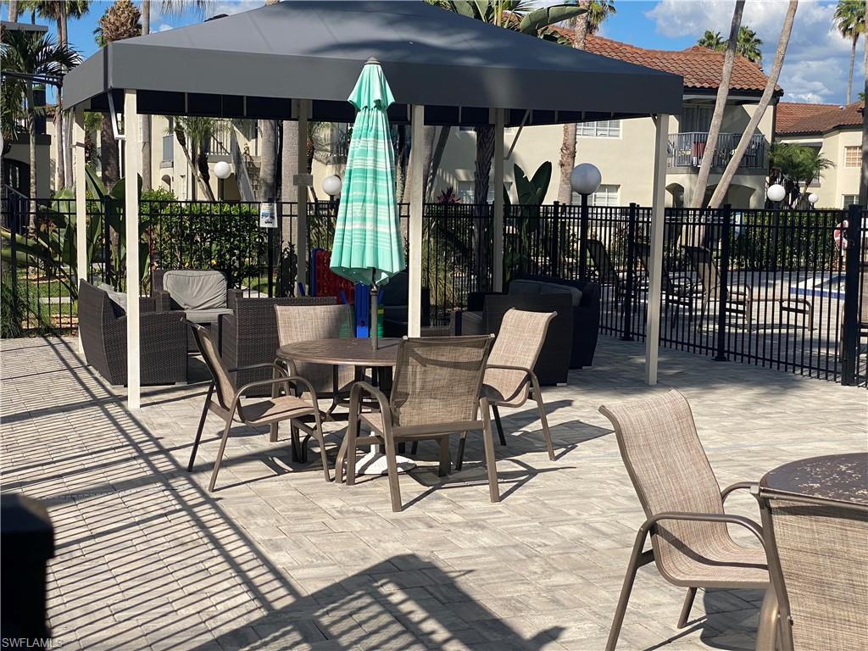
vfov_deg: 28.0
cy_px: 326
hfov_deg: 36.8
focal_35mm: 52
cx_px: 434
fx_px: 1304
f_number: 2
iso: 20
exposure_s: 1/1845
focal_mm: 6
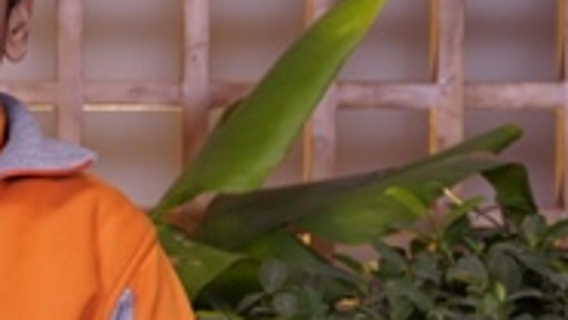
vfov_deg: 6.8
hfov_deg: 11.9
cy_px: 205
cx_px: -55
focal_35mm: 178
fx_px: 2680
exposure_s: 1/125
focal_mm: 47
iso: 400
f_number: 4.5
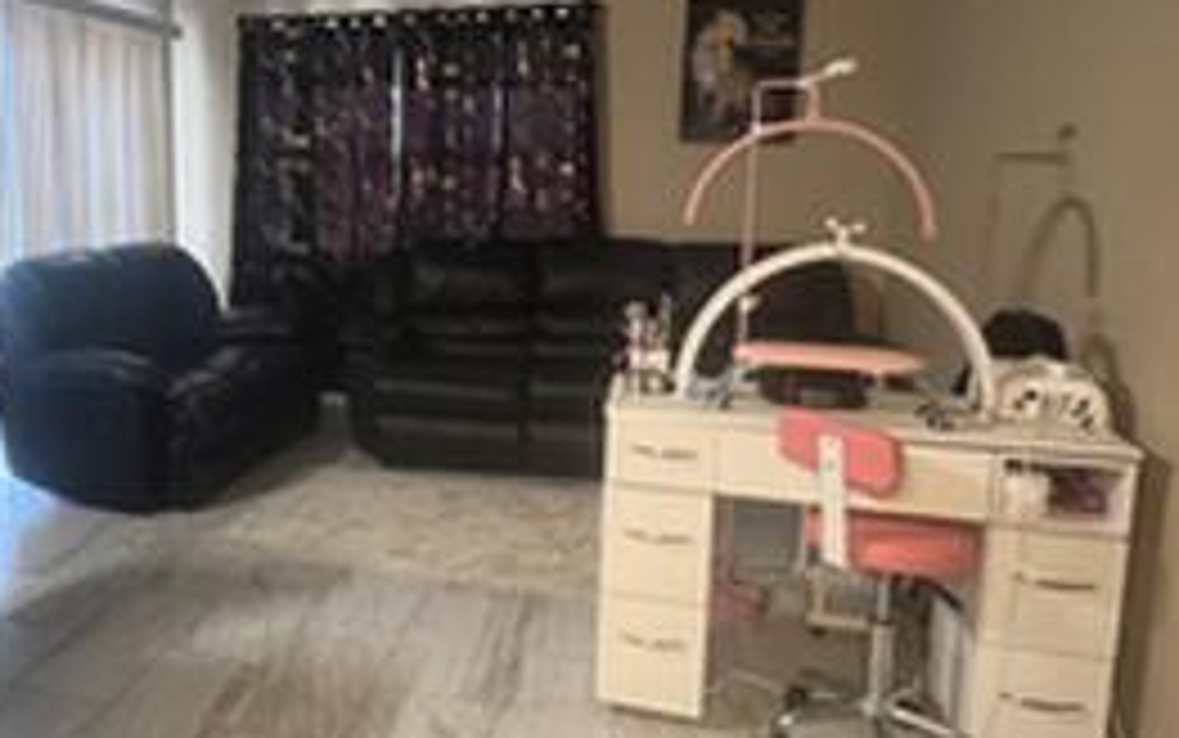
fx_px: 675
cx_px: 338
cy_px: 288
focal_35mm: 21
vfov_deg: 56.8
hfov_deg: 77.8
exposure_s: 1/40
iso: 1000
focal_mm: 1.57
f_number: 1.8
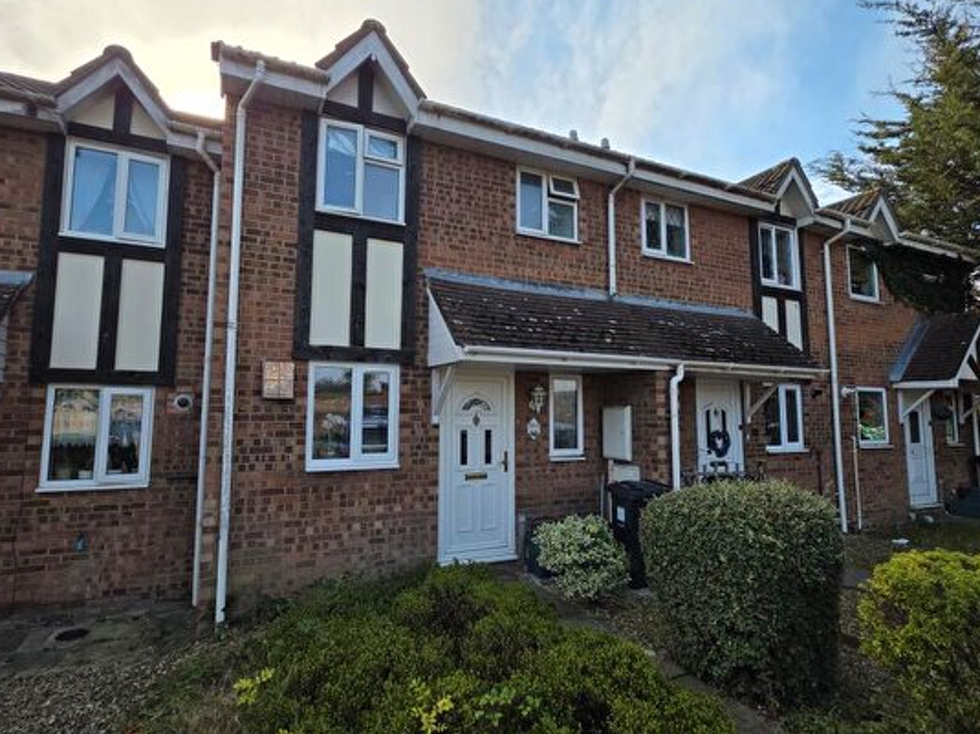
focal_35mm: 17
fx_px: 481
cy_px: 367
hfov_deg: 91.0
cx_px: 471
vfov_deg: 74.7
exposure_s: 1/1422
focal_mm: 2.2
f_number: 1.9
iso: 40
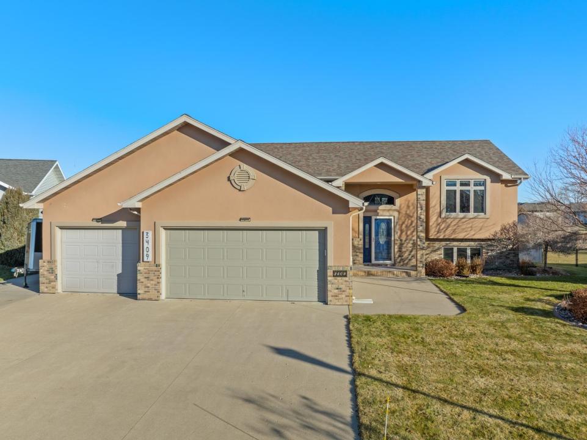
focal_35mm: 24
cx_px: 294
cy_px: 220
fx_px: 407
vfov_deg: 56.8
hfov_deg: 71.6
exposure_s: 1/400
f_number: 6.3
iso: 100
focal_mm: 12.29
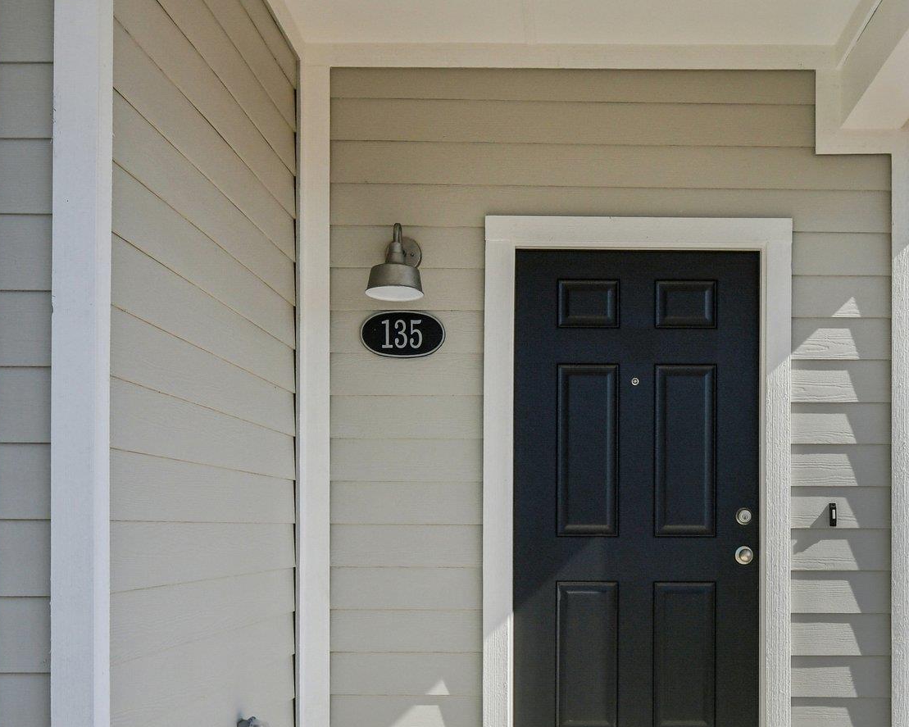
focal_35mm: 52
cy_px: 507
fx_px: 1399
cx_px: 594
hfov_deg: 35.7
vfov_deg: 28.9
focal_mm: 20
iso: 400
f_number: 8
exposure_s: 1/2000
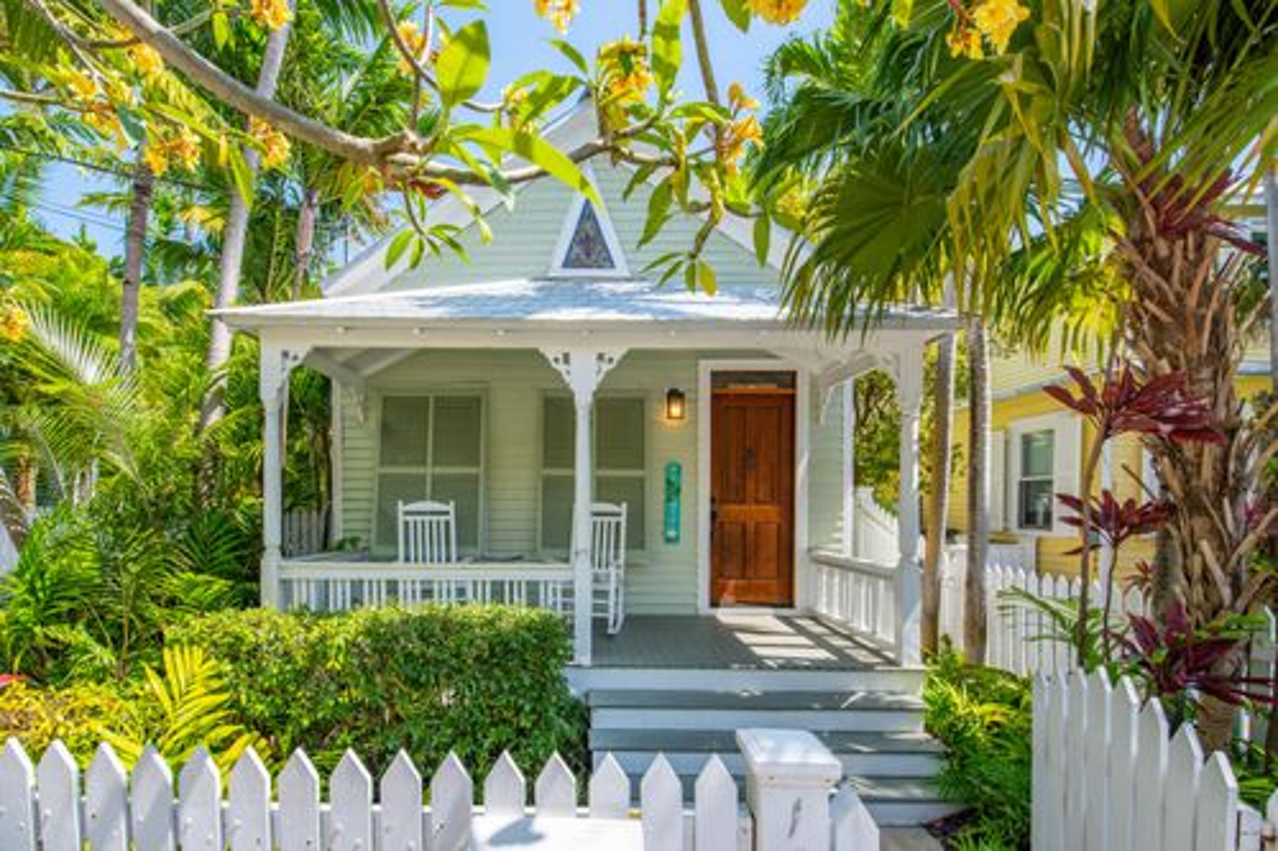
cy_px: 426
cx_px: 639
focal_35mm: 15
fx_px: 532
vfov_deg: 77.3
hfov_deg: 100.4
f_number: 4.5
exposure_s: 1/1000
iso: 125
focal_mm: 15
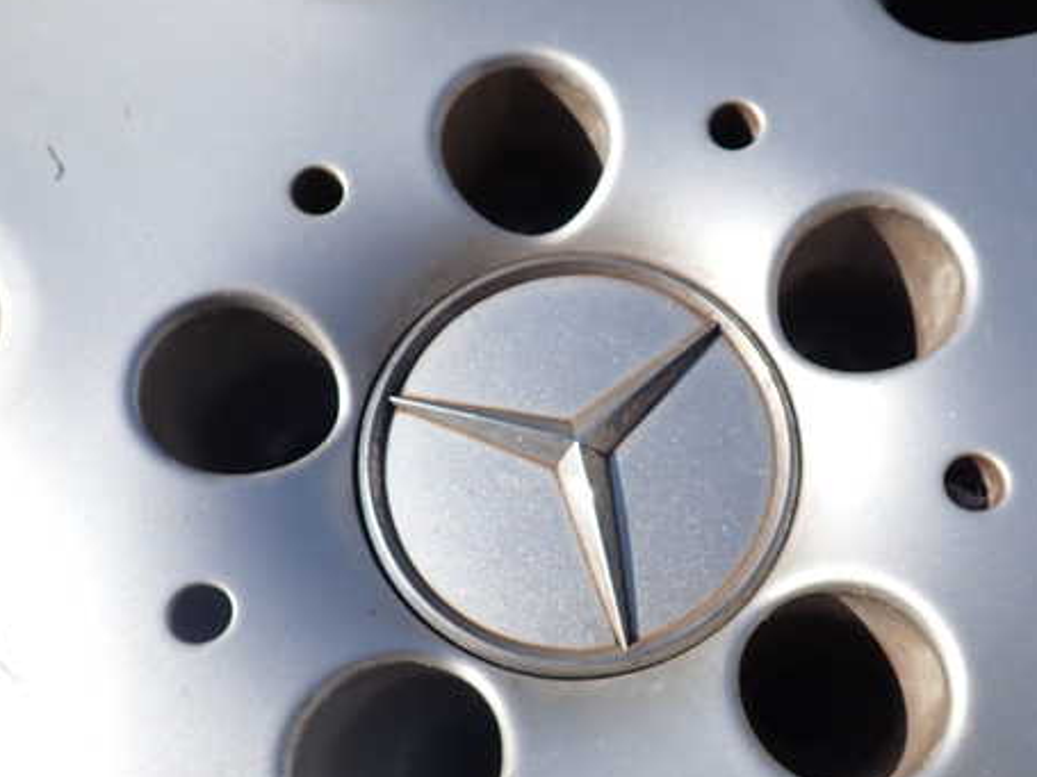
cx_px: 604
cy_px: 426
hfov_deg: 55.1
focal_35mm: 33
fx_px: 988
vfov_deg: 42.9
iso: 100
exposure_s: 1/200
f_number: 8
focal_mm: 4.5
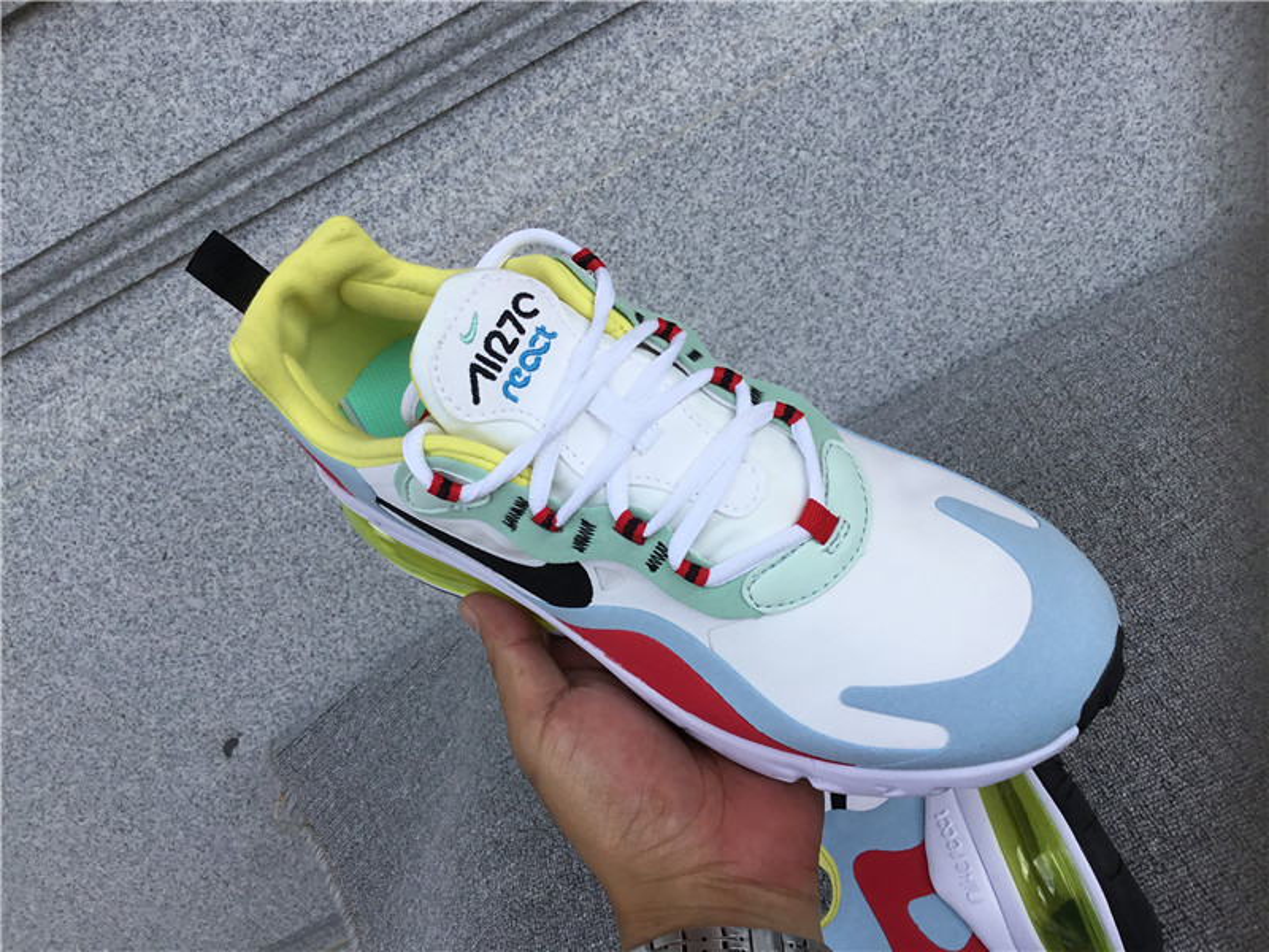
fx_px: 1136
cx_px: 634
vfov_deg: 45.4
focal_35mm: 31
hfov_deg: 58.4
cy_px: 476
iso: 25
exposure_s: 1/547
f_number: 2.4
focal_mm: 3.3
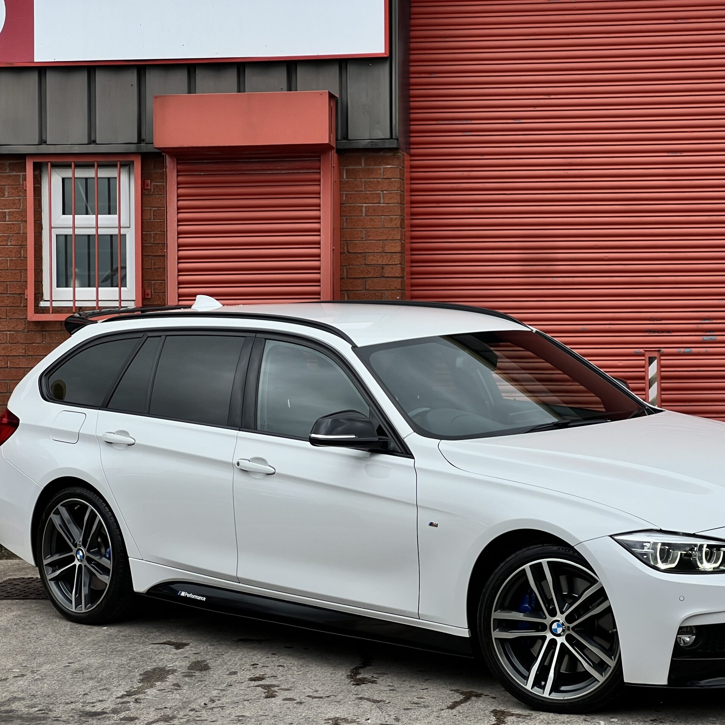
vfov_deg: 19.1
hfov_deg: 19.1
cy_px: 362
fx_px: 2156
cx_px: 458
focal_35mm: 91
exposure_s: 1/401
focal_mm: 9
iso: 32
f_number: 2.8
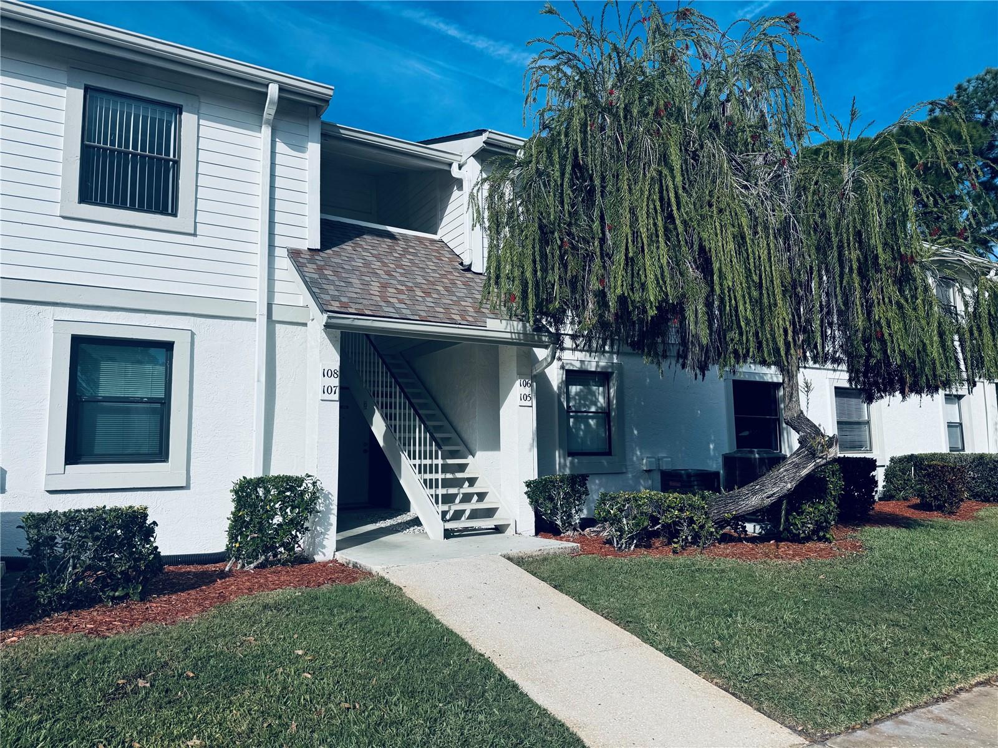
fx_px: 692
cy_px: 374
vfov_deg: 56.8
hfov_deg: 71.6
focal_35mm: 24
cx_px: 499
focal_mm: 6.76
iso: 80
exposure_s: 1/9009
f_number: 1.78
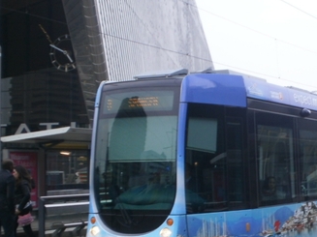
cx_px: 285
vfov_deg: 19.1
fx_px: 705
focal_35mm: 77
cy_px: 158
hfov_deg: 24.6
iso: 100
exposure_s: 1/125
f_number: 3.5
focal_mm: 7.4
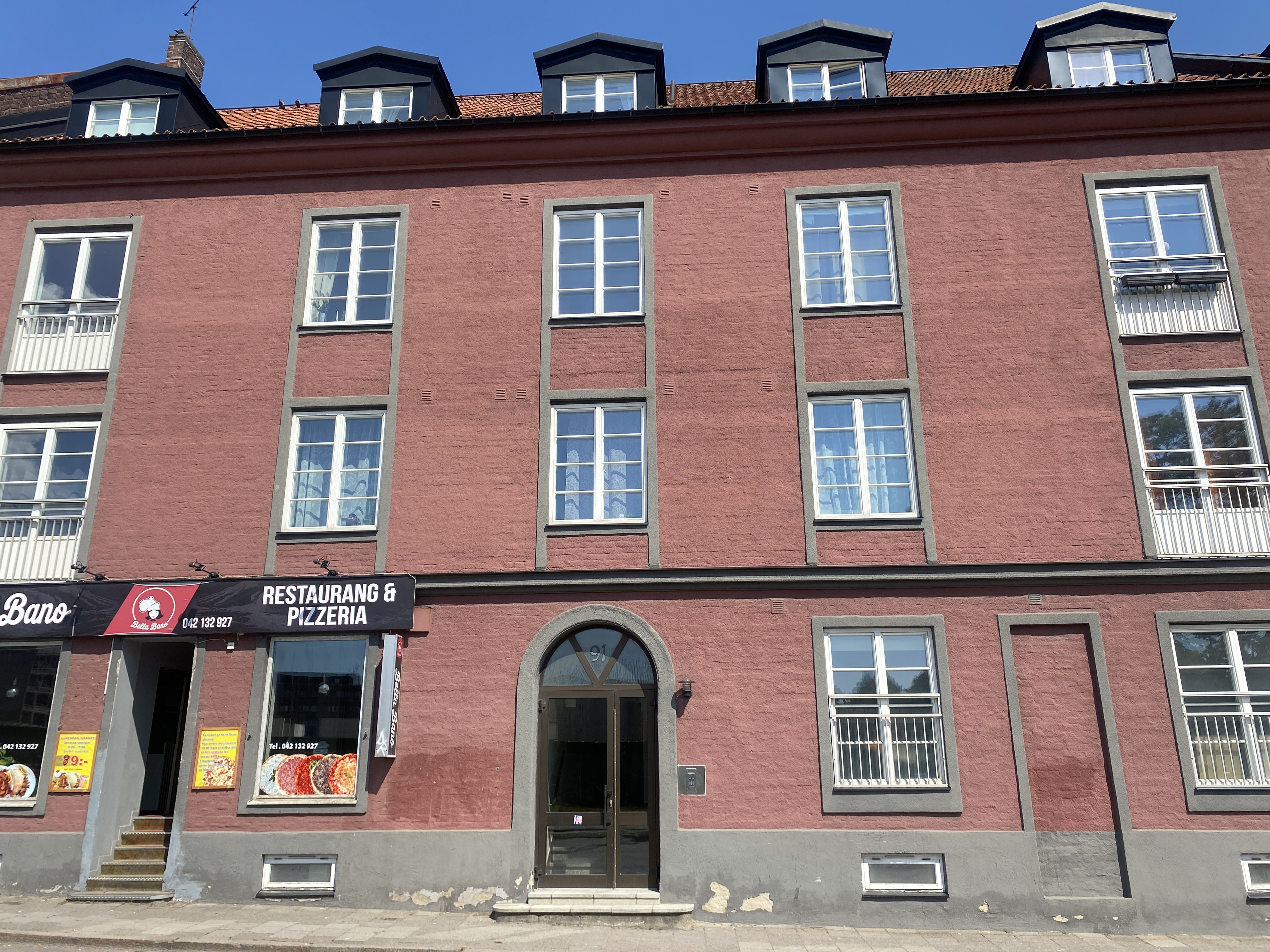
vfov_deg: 53.1
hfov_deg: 67.3
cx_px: 635
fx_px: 954
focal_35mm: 26
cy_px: 476
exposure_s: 1/3300
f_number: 1.8
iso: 32
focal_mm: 4.25
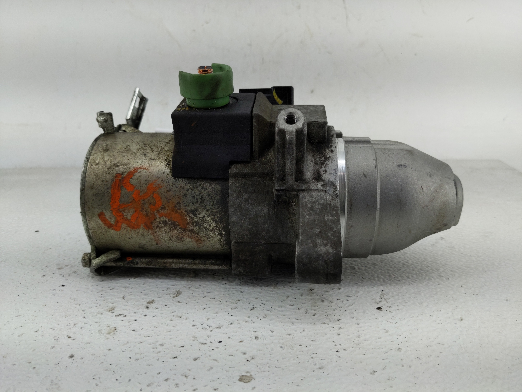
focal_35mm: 25
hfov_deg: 69.4
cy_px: 196
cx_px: 261
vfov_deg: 54.9
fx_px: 377
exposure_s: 1/159
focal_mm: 4.38
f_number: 1.73
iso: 55
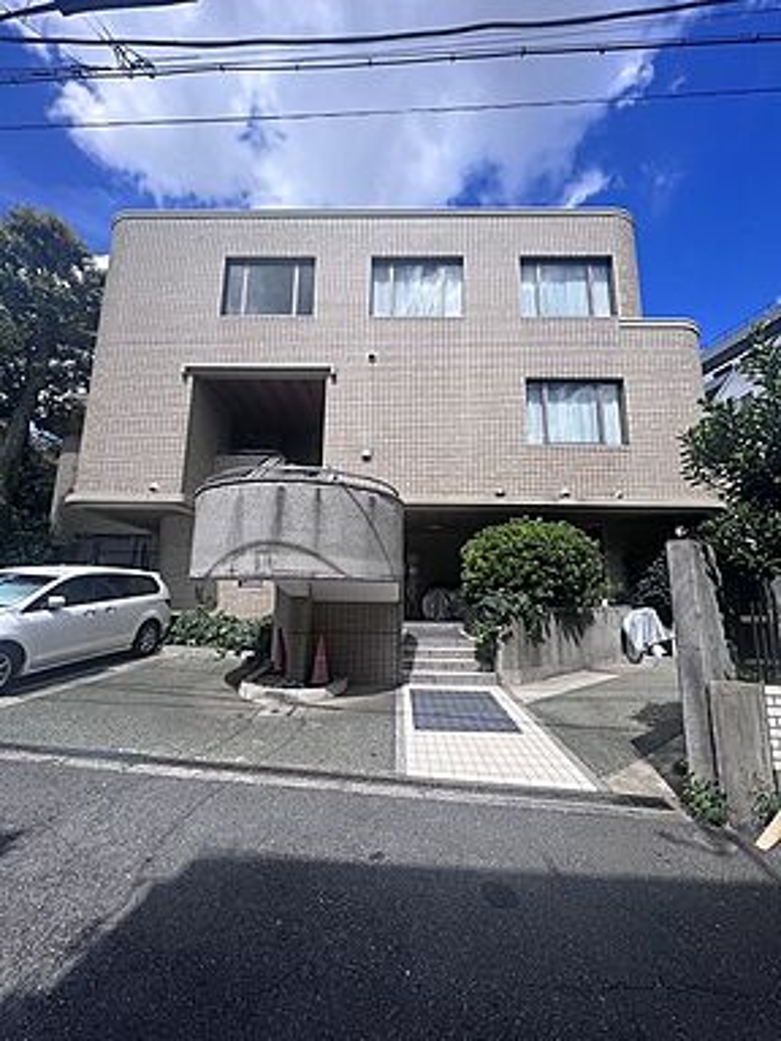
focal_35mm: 13
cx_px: 390
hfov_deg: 89.9
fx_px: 391
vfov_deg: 106.2
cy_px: 520
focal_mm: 1.57
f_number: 1.8
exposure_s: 1/1233
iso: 32
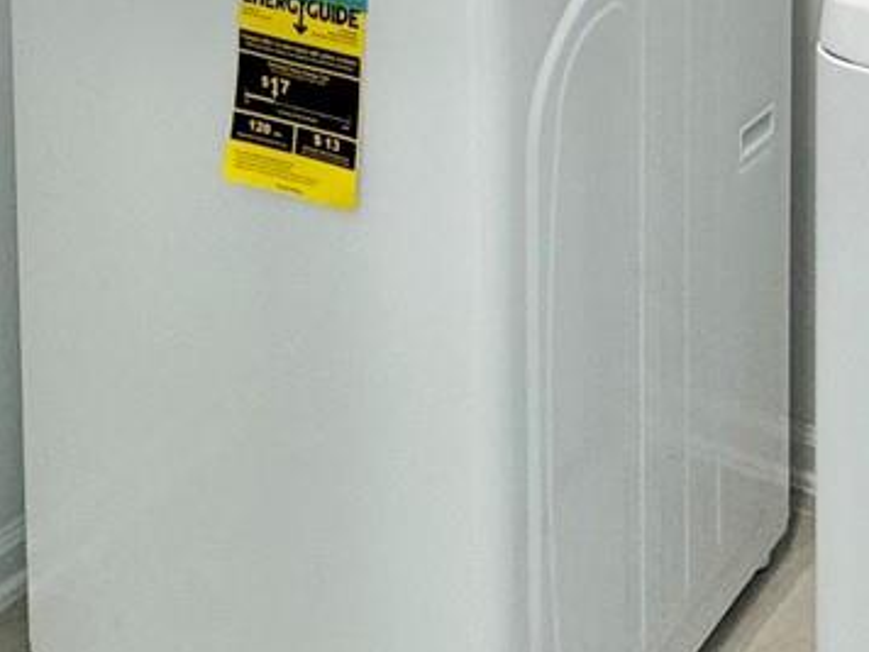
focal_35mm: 63
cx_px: 564
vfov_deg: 19.3
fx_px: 1582
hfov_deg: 30.5
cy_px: -413
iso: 125
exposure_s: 1/120
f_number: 2.2
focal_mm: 2.22
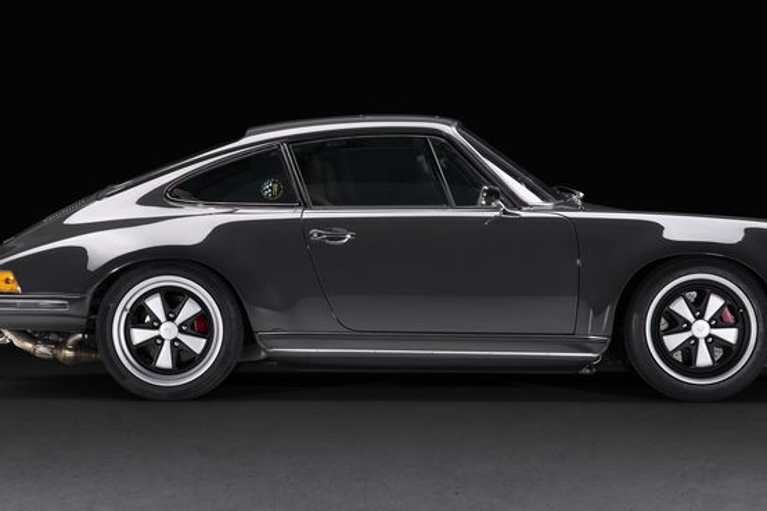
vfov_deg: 14.1
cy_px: 169
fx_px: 2066
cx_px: 400
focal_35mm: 97
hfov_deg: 21.0
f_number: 8
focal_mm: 70
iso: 100
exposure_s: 1/125
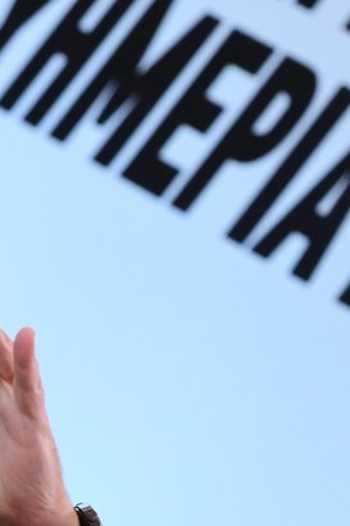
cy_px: 432
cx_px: 215
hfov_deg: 2.5
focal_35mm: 547
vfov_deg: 3.8
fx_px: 7983
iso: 6400
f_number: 5
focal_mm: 125
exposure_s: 1/320
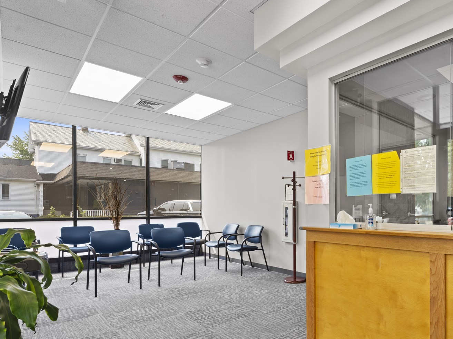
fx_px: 275
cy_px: 220
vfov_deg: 62.2
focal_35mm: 21
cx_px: 315
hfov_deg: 75.6
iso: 200
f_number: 9
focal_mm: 14
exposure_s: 1/3
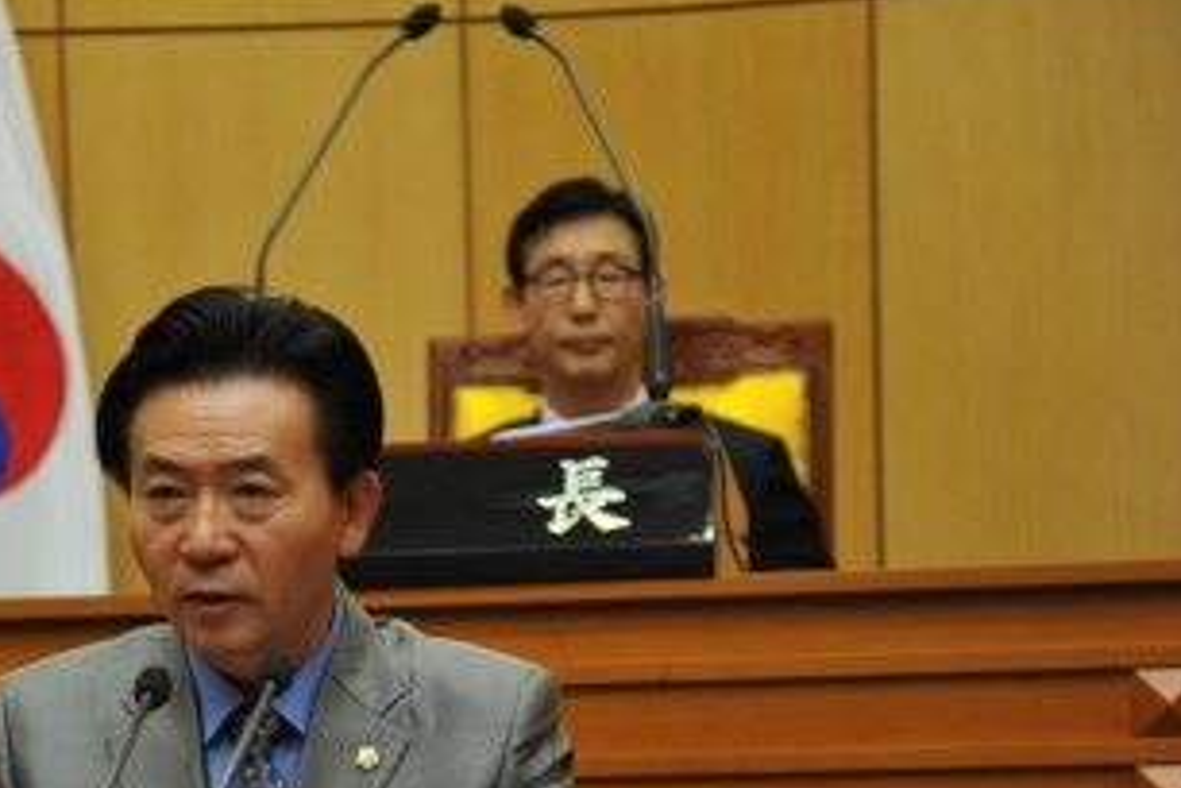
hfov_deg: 13.4
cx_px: 255
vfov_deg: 8.9
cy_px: 738
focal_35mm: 153
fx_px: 5019
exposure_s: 1/125
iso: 1600
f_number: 4
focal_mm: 78
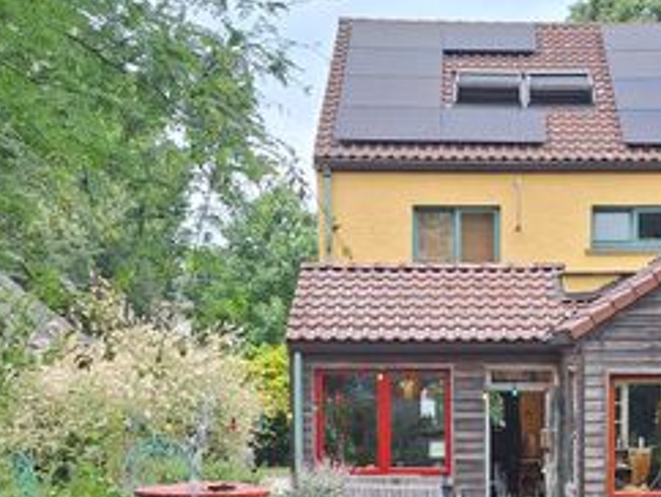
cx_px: 516
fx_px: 1090
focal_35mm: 57
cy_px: 434
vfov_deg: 25.0
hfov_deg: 32.9
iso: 40
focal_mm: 5.54
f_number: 1.8
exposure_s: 1/498
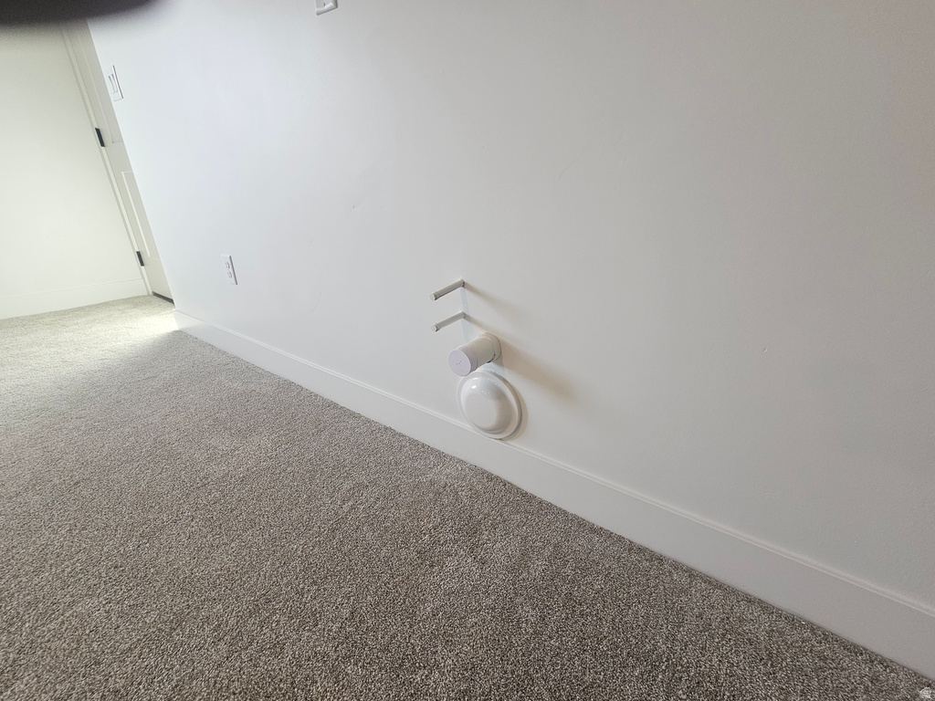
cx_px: 468
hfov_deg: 106.2
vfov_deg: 89.9
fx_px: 351
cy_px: 350
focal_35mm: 13
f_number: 2.2
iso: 64
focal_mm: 2.2
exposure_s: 1/120
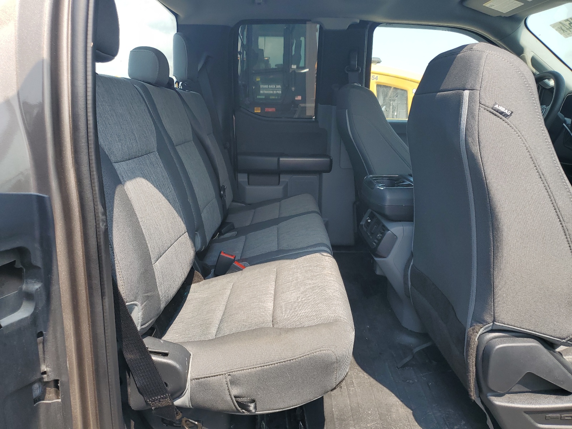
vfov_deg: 53.1
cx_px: 286
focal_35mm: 26
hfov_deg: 67.3
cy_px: 214
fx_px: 430
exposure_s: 1/833
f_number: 1.5
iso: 50
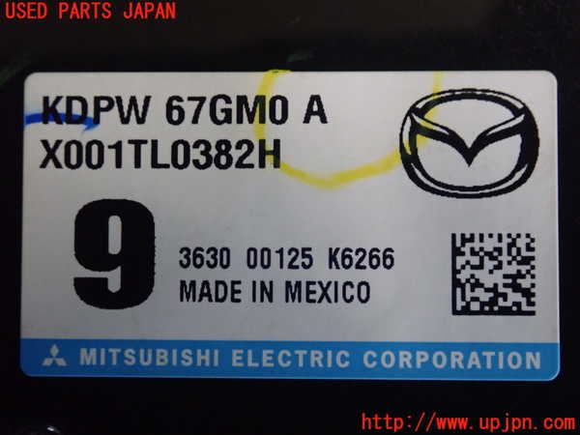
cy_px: 218
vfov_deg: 29.7
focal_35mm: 49
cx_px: 290
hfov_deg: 38.9
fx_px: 821
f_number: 3.2
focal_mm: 8.99
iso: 1000
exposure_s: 1/50
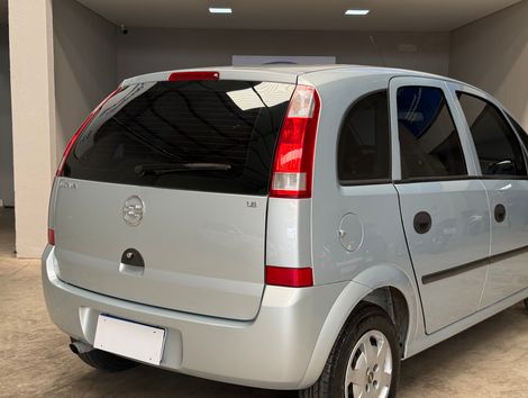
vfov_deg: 30.3
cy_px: 199
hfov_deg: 39.6
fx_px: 733
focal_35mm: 48
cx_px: 264
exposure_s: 1/402
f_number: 1.78
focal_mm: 6.76
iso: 64
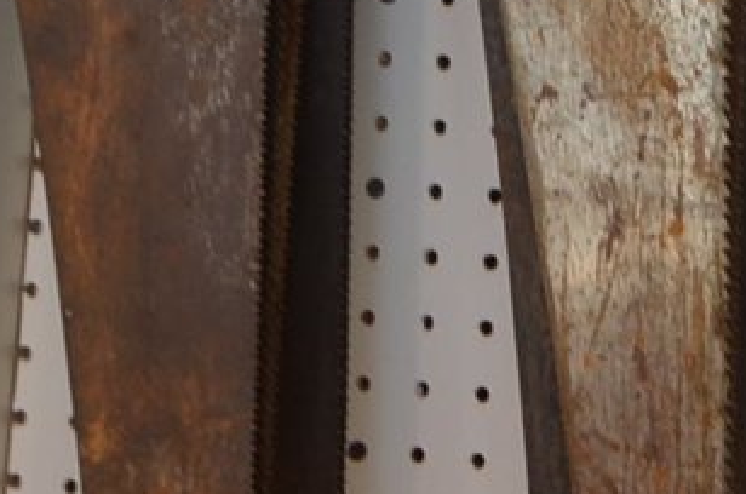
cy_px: -367
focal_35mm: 142
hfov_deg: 14.1
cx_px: 901
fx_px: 2932
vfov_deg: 9.2
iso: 400
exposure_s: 1/60
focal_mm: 17
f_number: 4.2
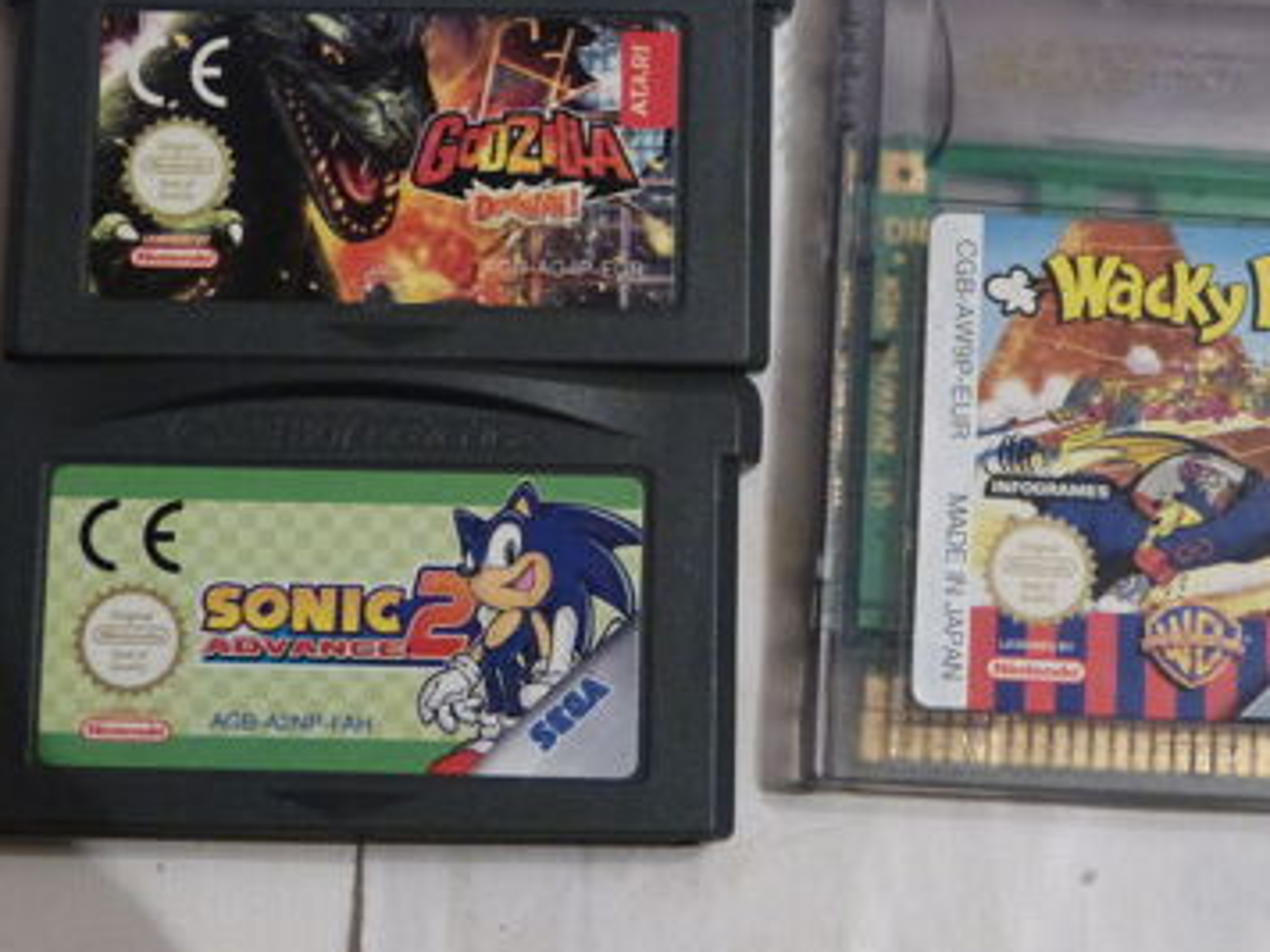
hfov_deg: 20.2
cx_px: 785
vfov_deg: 15.2
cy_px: 449
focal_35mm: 97
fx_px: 3559
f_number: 3.3
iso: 800
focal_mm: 12.9
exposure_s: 1/15
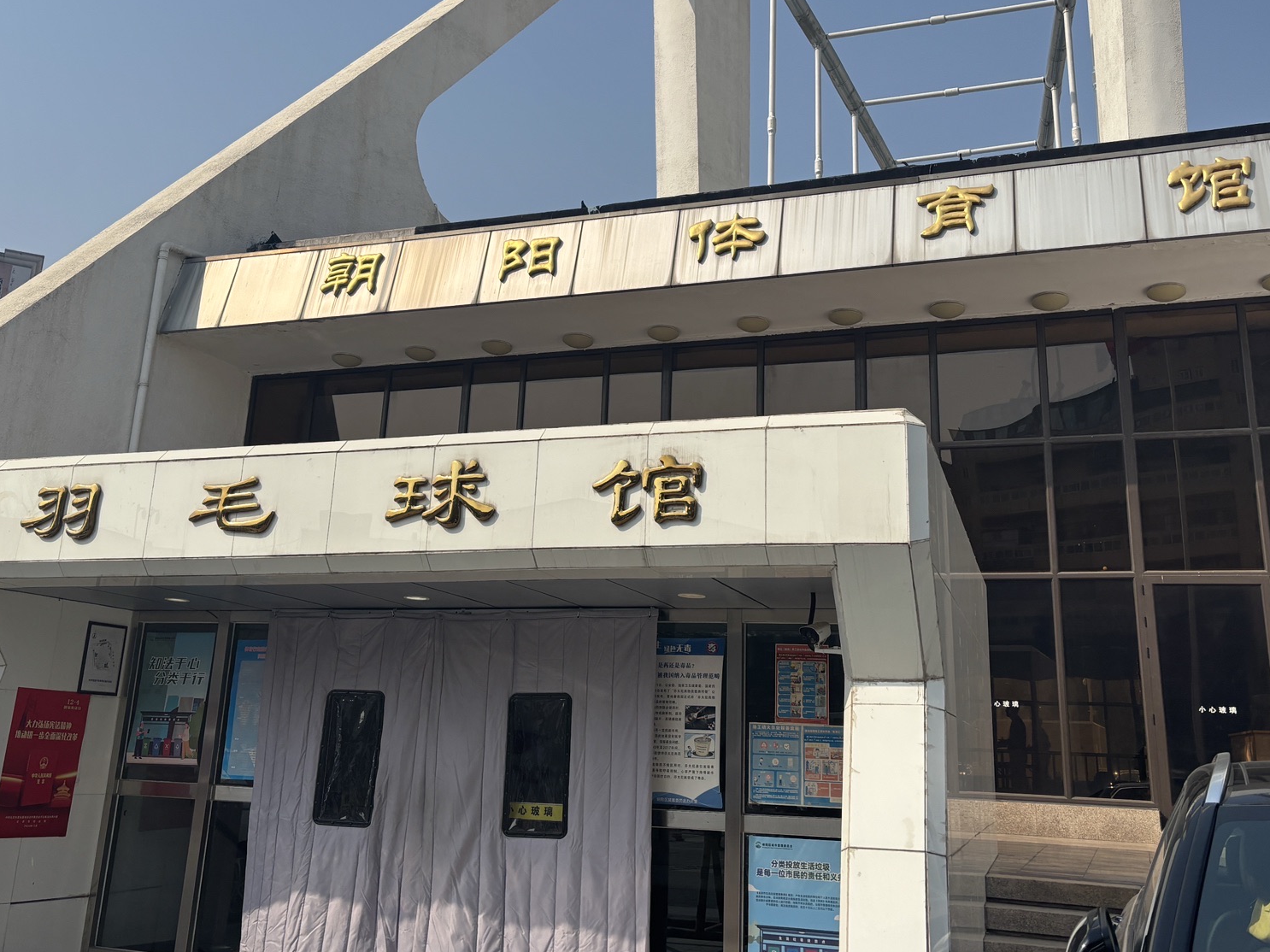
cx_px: 620
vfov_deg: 40.4
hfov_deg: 52.6
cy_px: 350
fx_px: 1284
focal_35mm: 35
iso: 50
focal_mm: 5.96
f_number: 1.6
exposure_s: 1/5952
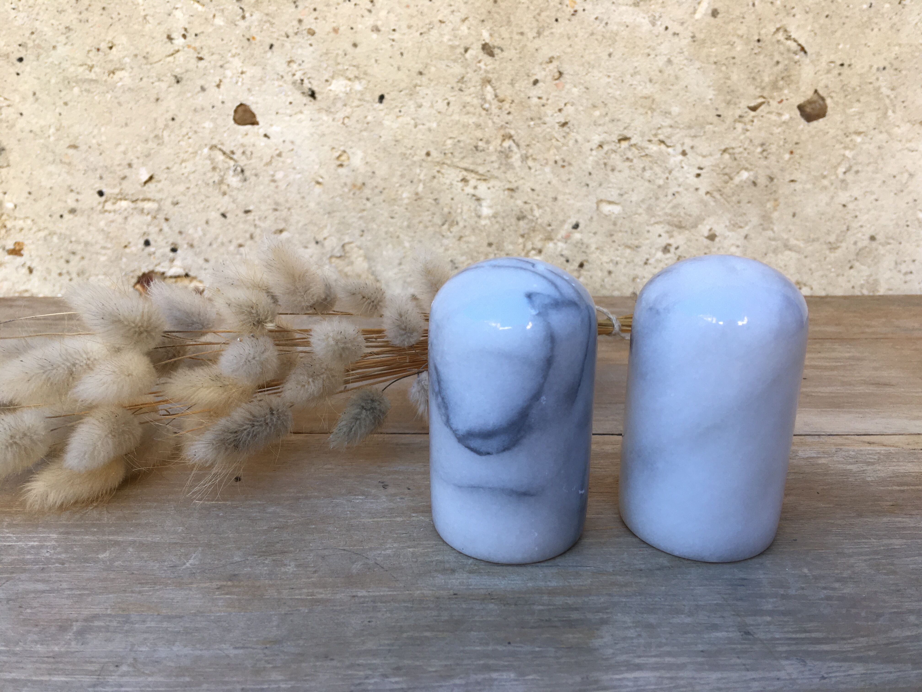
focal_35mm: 29
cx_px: 461
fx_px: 772
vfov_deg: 48.2
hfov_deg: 61.7
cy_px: 346
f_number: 2.2
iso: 32
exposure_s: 1/100
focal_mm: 4.15
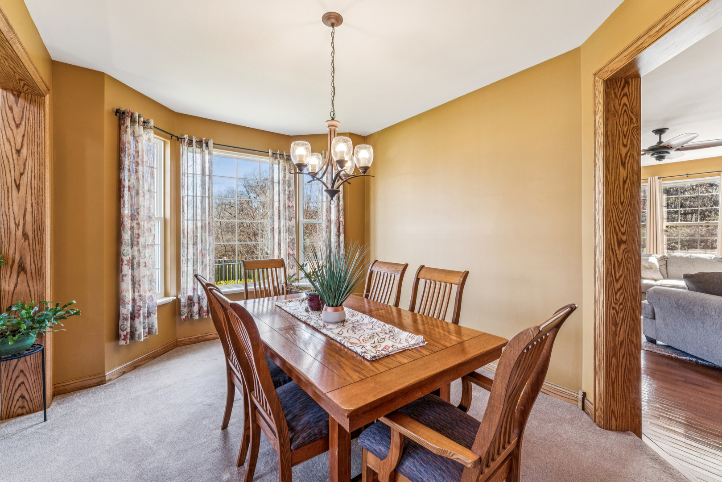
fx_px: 297
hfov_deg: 101.1
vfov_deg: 78.1
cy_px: 241
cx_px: 361
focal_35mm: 15
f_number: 13
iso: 400
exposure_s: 1/20
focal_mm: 14.8
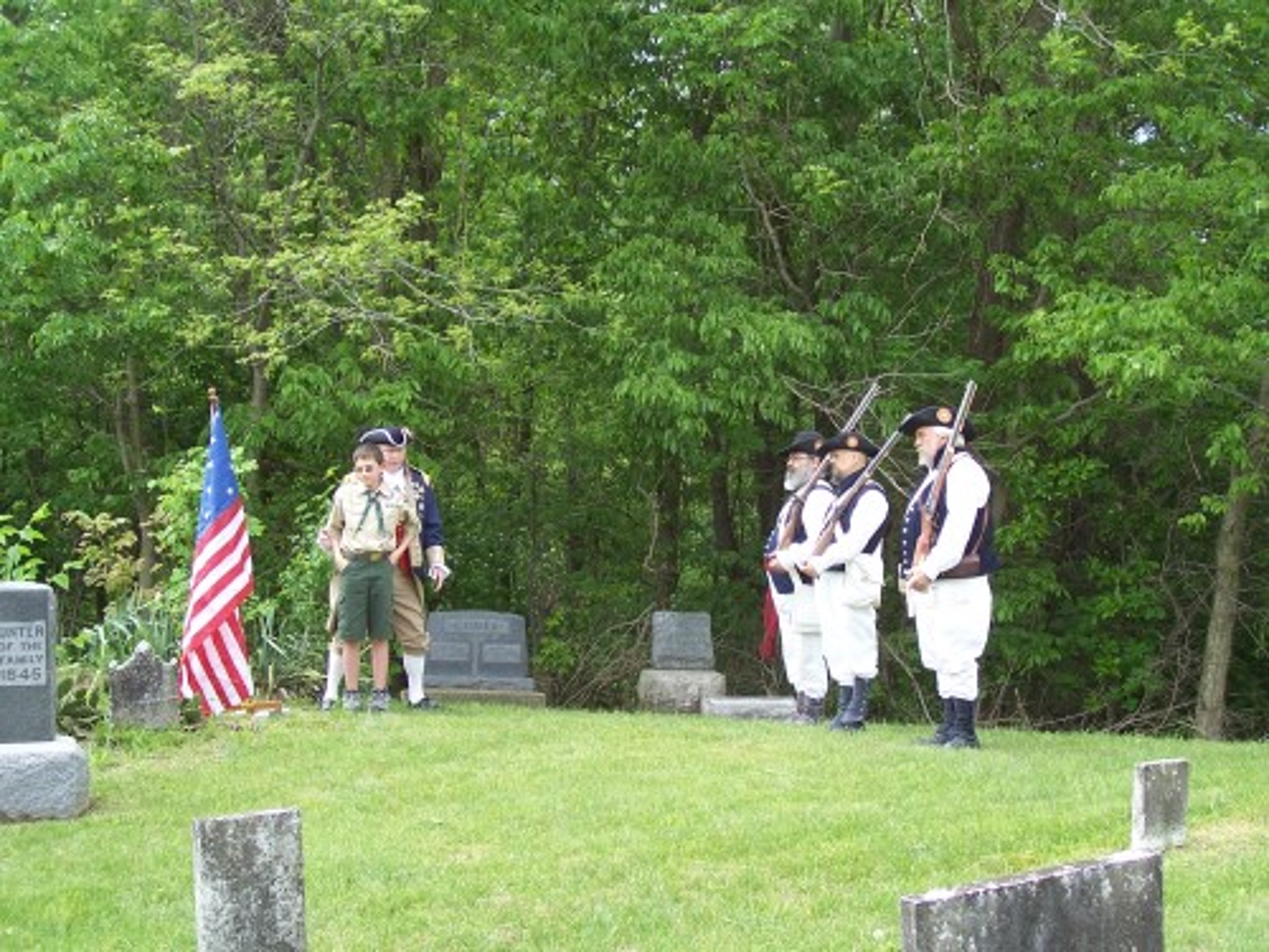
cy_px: 476
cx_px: 634
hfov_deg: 36.2
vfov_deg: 27.5
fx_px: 1943
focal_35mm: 53
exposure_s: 1/180
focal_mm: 8.6
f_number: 3.4
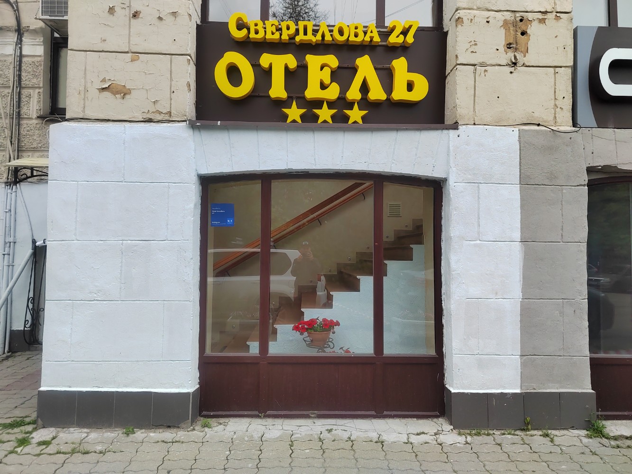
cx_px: 316
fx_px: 420
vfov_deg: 58.9
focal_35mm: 23
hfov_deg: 73.9
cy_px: 237
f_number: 1.9
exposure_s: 1/1250
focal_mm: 5.52
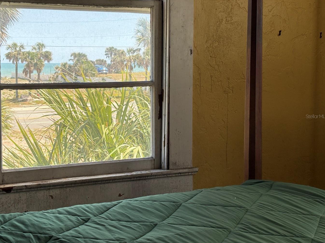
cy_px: 116
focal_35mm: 62
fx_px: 582
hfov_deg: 31.1
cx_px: 135
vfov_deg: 23.6
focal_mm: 5.96
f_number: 1.6
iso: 32
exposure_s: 1/701
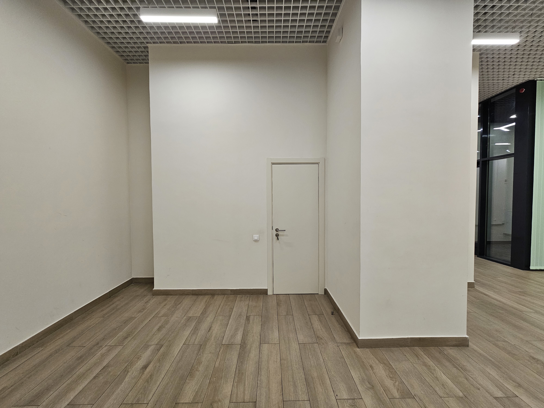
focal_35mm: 13
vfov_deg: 89.9
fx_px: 204
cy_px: 204
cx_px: 272
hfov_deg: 106.2
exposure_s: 1/60
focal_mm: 2.2
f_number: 2.2
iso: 100
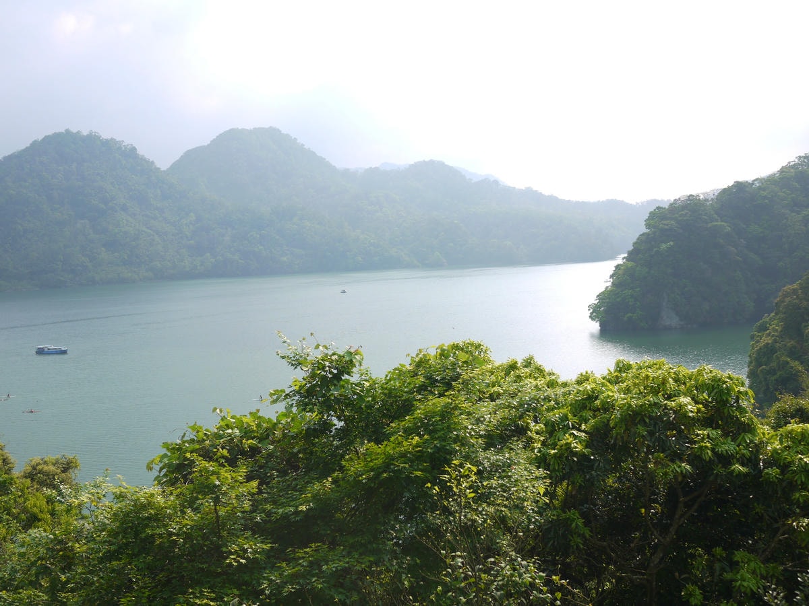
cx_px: 404
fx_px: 935
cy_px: 303
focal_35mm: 40
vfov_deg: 36.0
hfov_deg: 46.8
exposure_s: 1/800
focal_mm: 20
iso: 160
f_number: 4.5
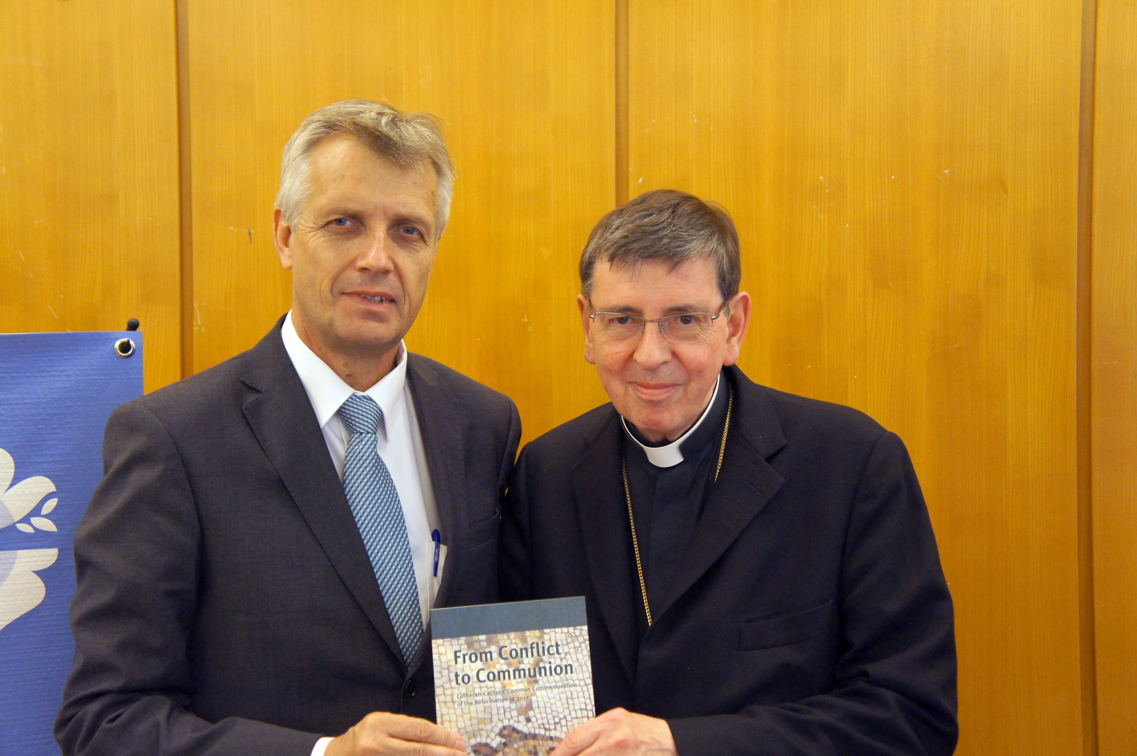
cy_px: 378
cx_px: 568
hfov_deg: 36.0
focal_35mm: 56
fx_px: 1751
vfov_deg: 24.3
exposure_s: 1/125
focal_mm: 37
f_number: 4.5
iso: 1600
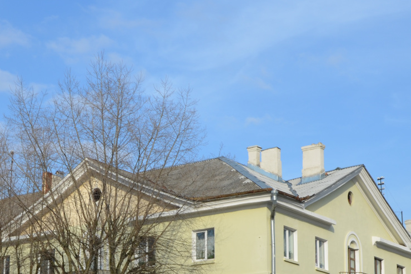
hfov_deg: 27.6
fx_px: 833
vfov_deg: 18.4
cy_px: 243
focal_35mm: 73
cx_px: 156
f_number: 8
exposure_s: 1/250
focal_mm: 24
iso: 125
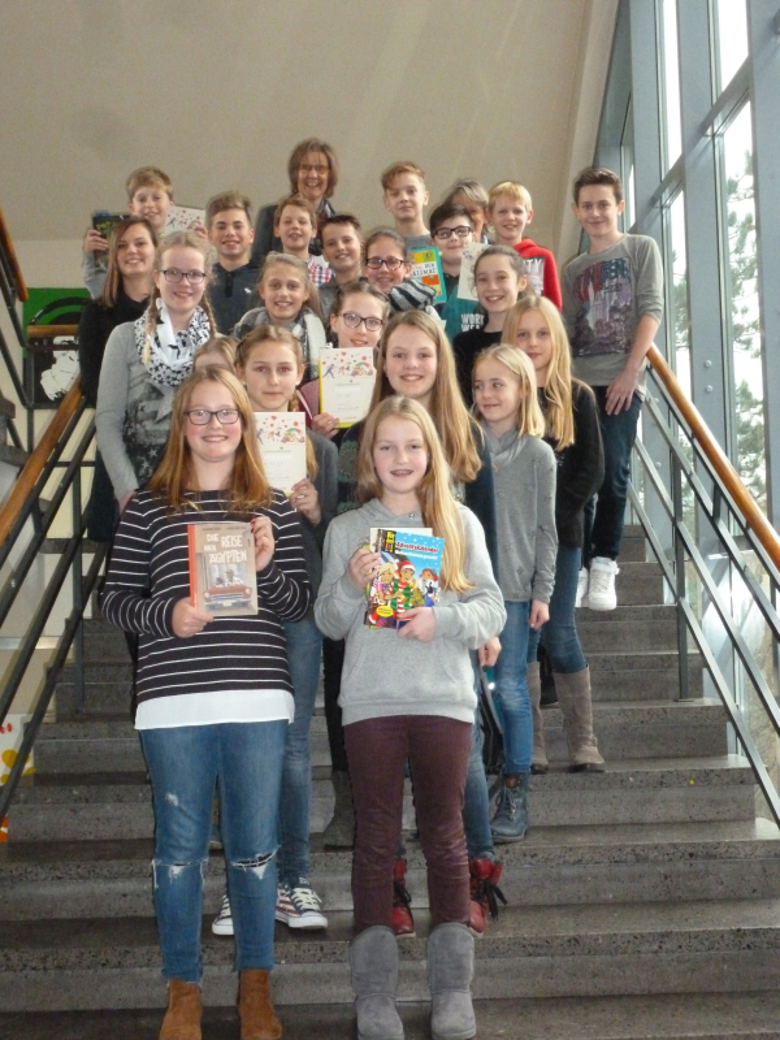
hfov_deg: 35.1
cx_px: 390
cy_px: 520
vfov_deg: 45.8
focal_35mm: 41
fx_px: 1232
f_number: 3.9
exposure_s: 1/60
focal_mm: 7.4
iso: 1000
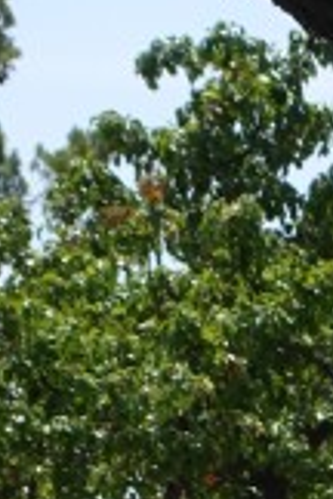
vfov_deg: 5.7
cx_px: 919
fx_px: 4676
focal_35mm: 337
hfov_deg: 4.0
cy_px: 1503
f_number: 5.6
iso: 125
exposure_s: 1/400
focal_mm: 18.1
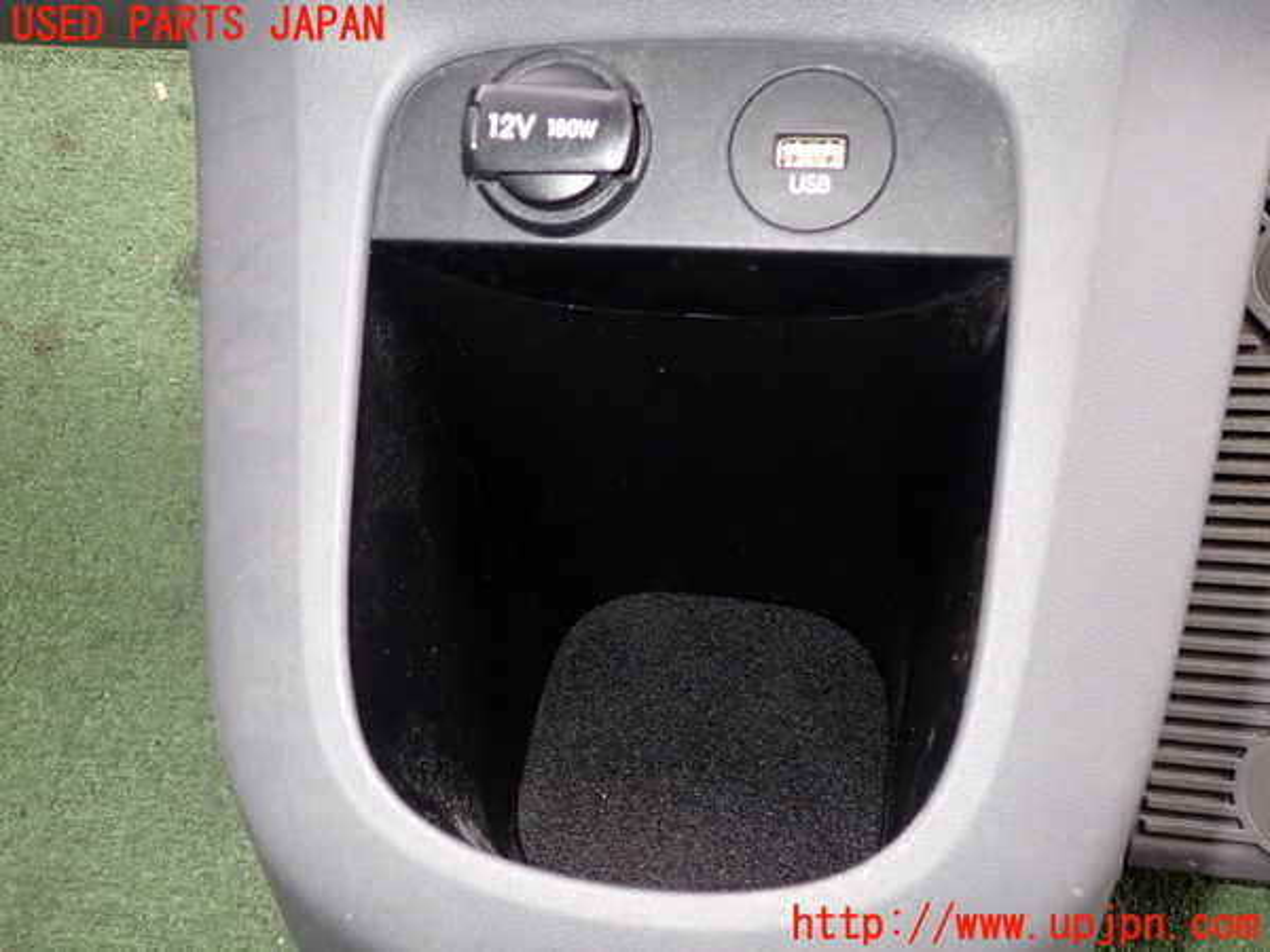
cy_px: 476
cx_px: 635
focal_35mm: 30
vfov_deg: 46.8
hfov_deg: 60.0
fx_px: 1101
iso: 320
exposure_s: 1/30
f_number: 6.3
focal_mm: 5.4
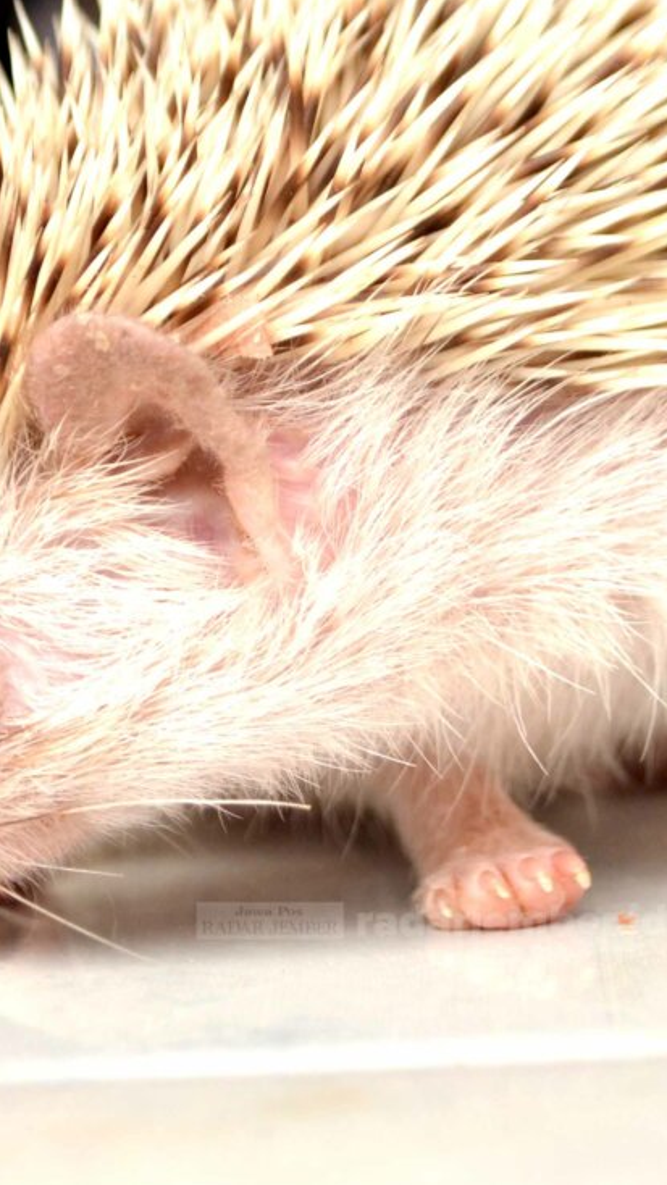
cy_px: 597
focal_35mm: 137
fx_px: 4307
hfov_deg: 8.9
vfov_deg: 15.7
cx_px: 438
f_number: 5.6
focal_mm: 40
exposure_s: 1/320
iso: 400
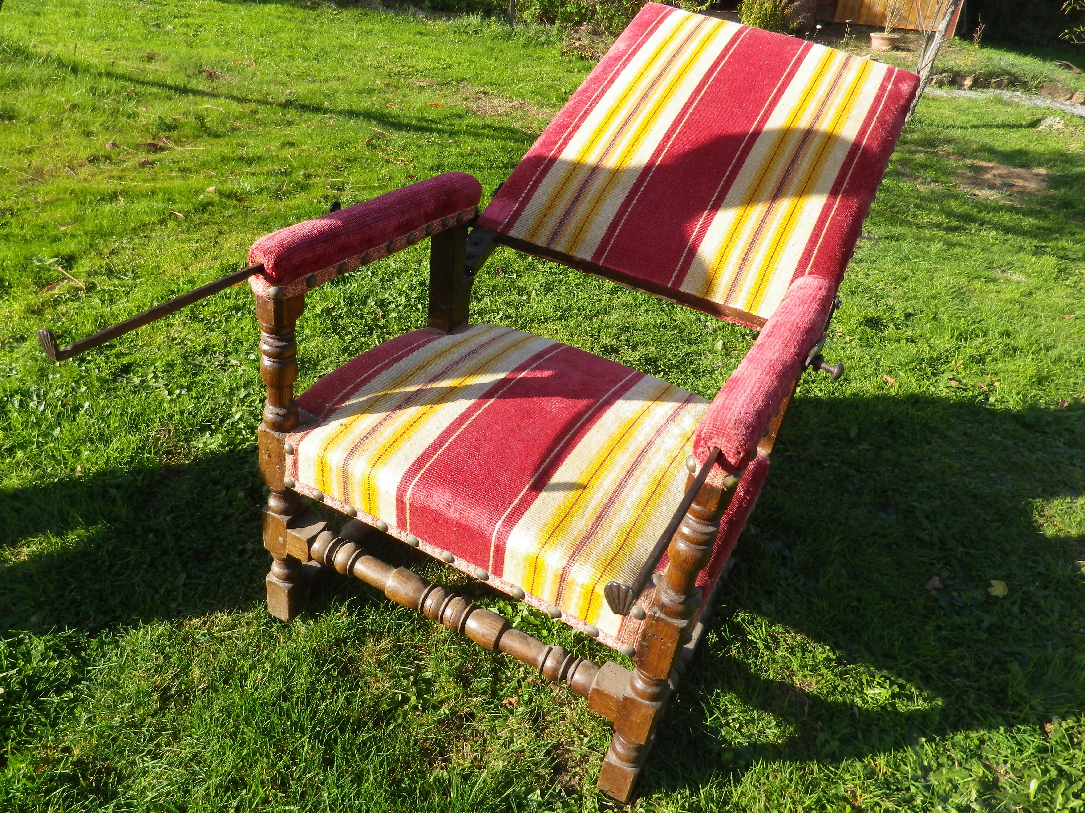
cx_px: 542
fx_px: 784
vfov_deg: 54.9
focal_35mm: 25
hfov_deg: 69.4
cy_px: 406
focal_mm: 4.5
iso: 80
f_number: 3.5
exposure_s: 1/400
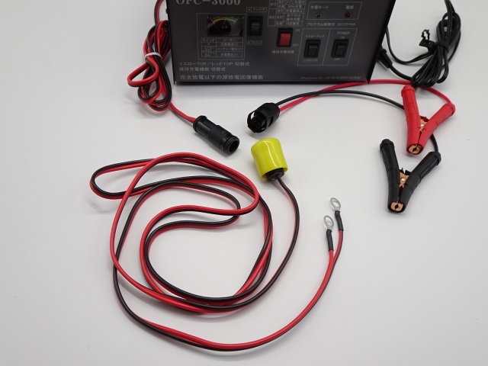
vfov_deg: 44.2
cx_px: 244
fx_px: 451
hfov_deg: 56.8
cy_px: 183
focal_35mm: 32
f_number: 4
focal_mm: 5.43
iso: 80
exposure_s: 1/40
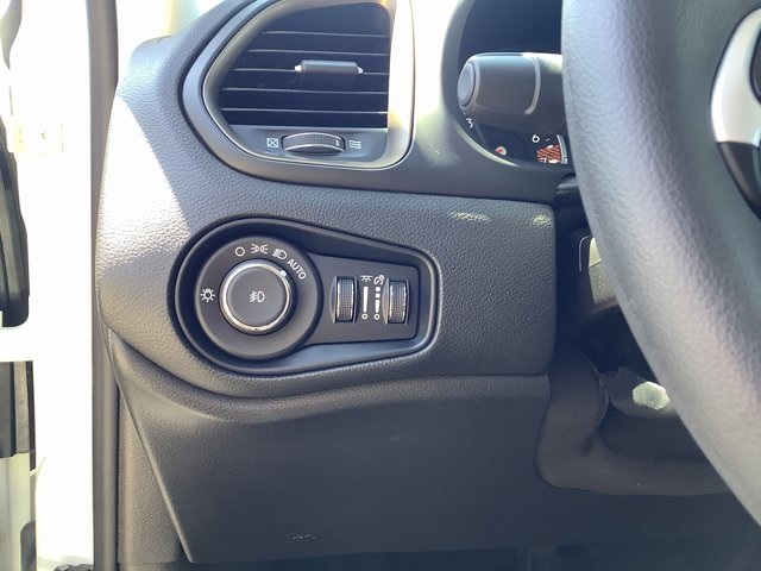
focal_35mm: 31
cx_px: 380
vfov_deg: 45.4
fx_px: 682
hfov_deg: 58.4
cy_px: 286
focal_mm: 3.3
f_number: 2.4
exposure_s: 1/60
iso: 64
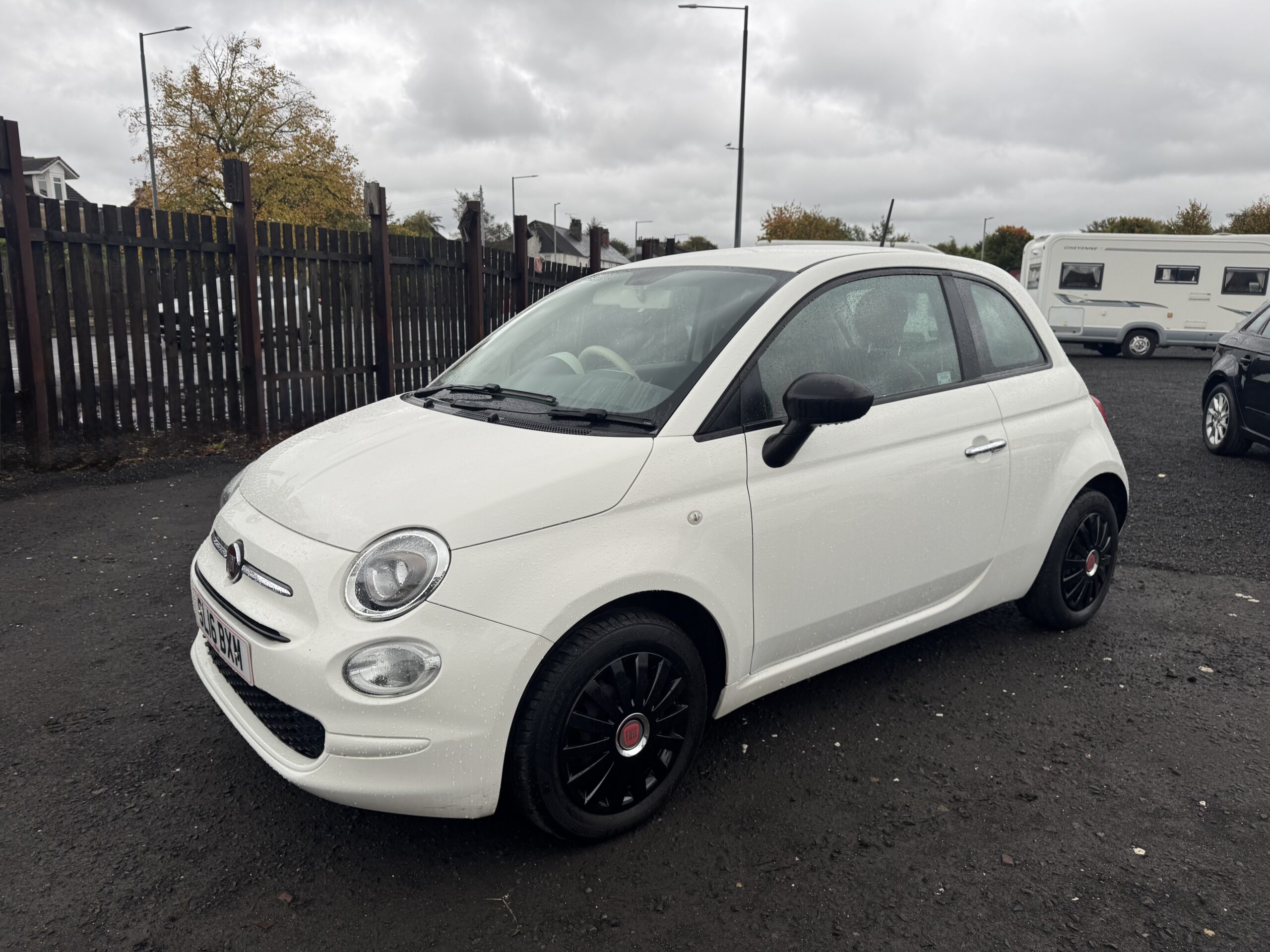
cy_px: 476
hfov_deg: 71.6
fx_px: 881
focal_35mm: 24
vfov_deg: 56.8
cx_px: 635
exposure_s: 1/730
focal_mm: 6.76
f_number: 1.78
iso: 80
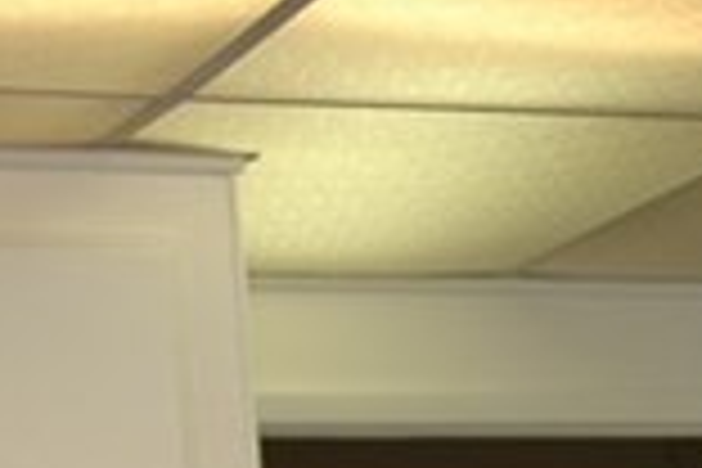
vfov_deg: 6.9
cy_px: 1418
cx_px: 1346
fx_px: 3451
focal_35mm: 177
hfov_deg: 10.7
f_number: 4
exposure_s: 1/60
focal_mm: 18
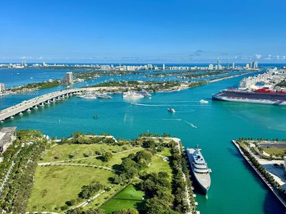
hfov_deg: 61.7
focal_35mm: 29
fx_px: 239
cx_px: 144
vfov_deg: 48.1
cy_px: 94
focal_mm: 6.76
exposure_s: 1/5814
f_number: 1.78
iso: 80
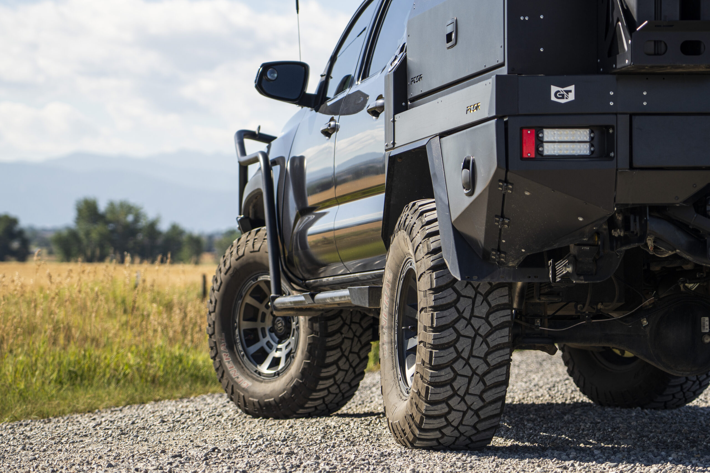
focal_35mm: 158
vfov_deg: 8.7
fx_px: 3106
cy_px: 236
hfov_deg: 13.0
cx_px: 355
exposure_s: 1/640
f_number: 4
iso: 100
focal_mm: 105
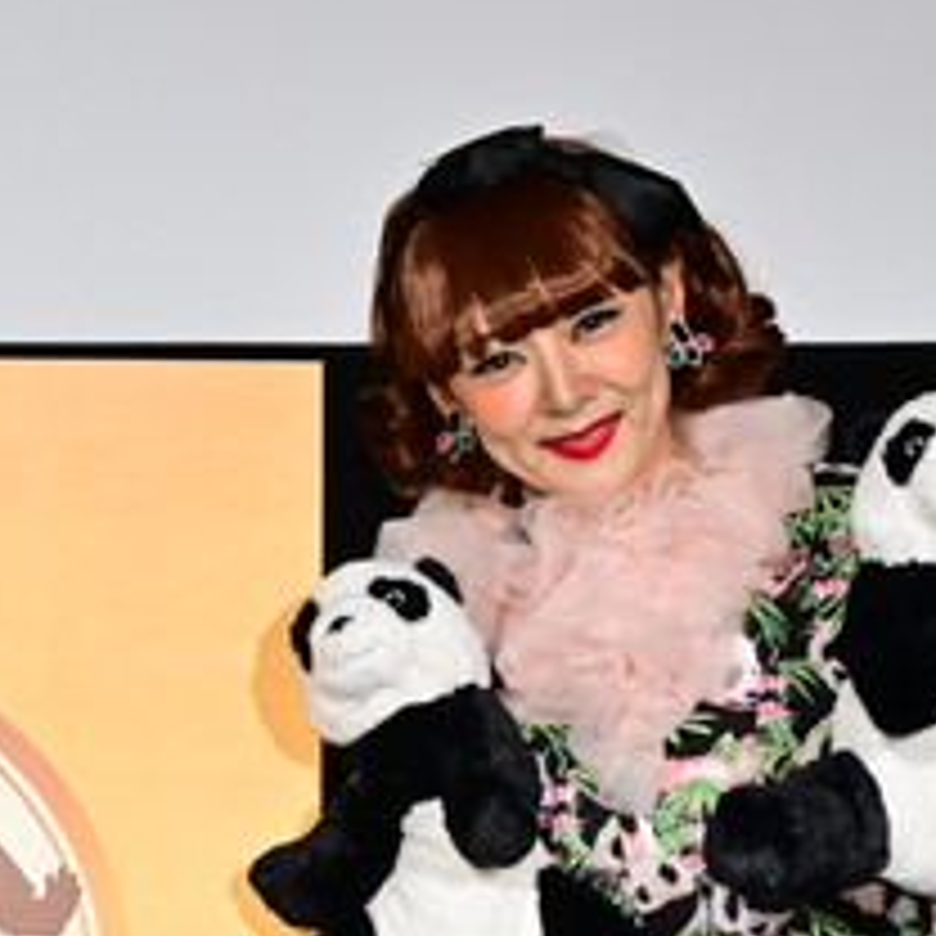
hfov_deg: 8.8
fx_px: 5996
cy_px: 1289
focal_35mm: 196
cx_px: -248
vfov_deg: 8.8
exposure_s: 1/200
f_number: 5.3
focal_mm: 48
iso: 2000
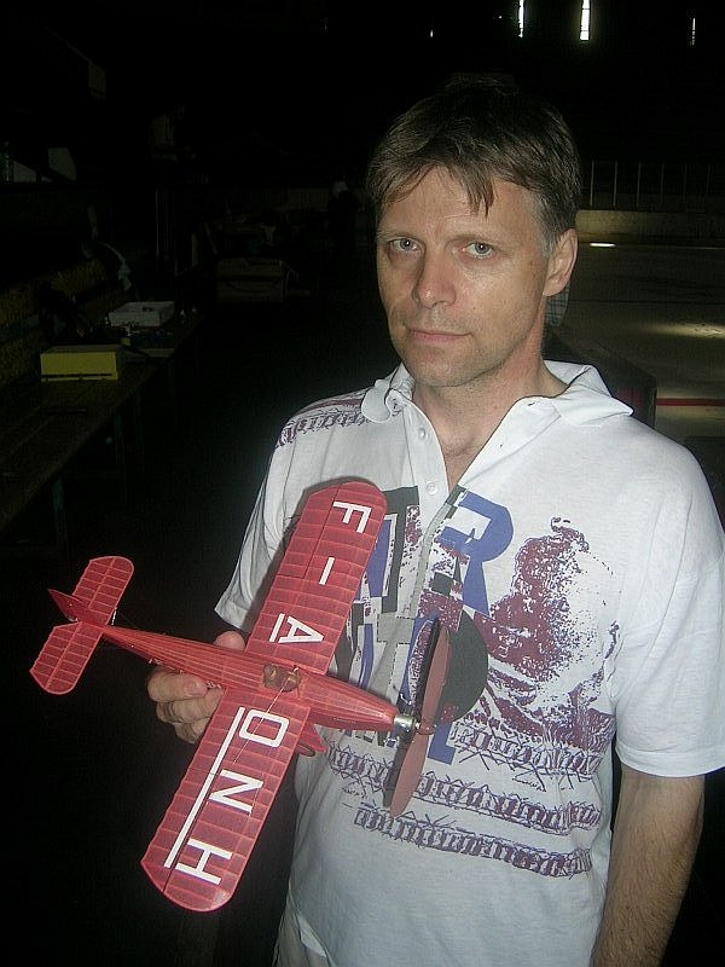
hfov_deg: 40.7
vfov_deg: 52.6
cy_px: 484
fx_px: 977
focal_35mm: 35
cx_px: 362
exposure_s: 1/60.1
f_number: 2.8
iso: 50
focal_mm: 5.4
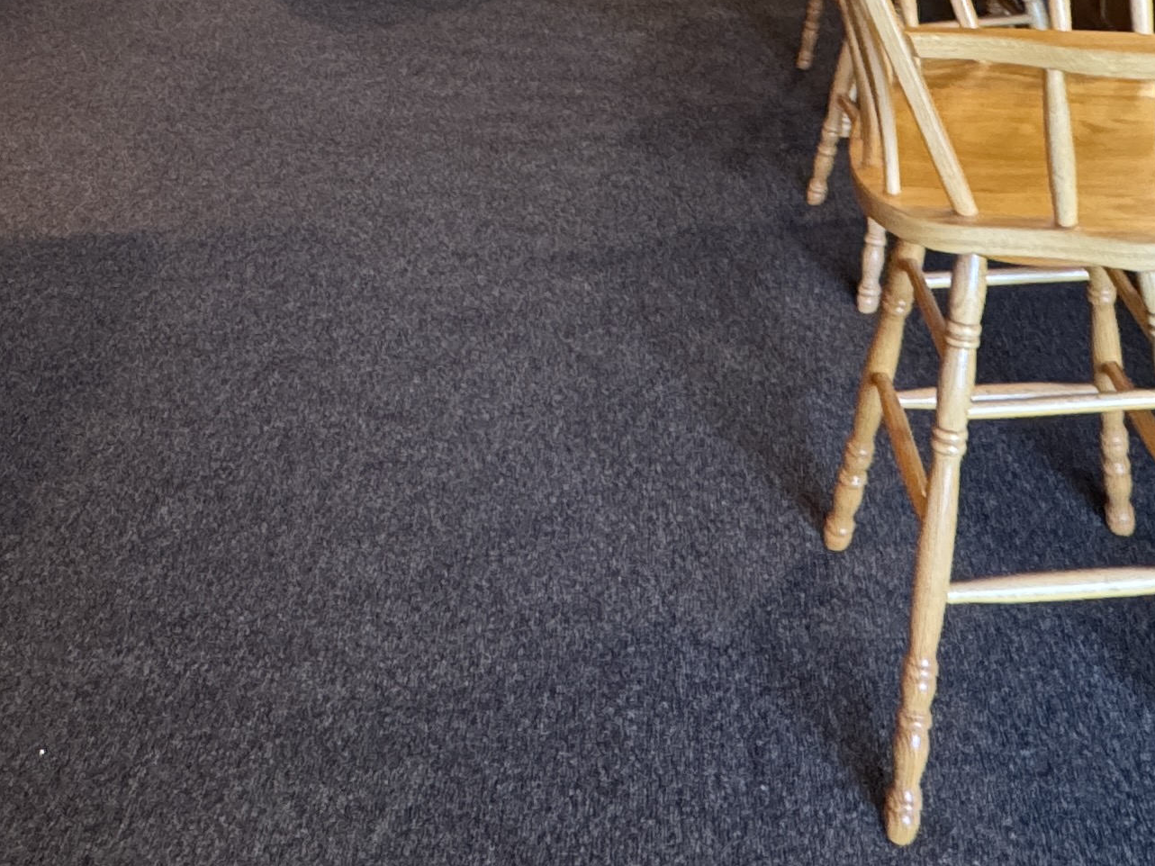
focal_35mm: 44
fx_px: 1468
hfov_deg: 42.8
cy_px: -221
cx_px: 676
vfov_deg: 28.0
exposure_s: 1/60
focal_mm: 2.22
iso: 500
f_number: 2.2
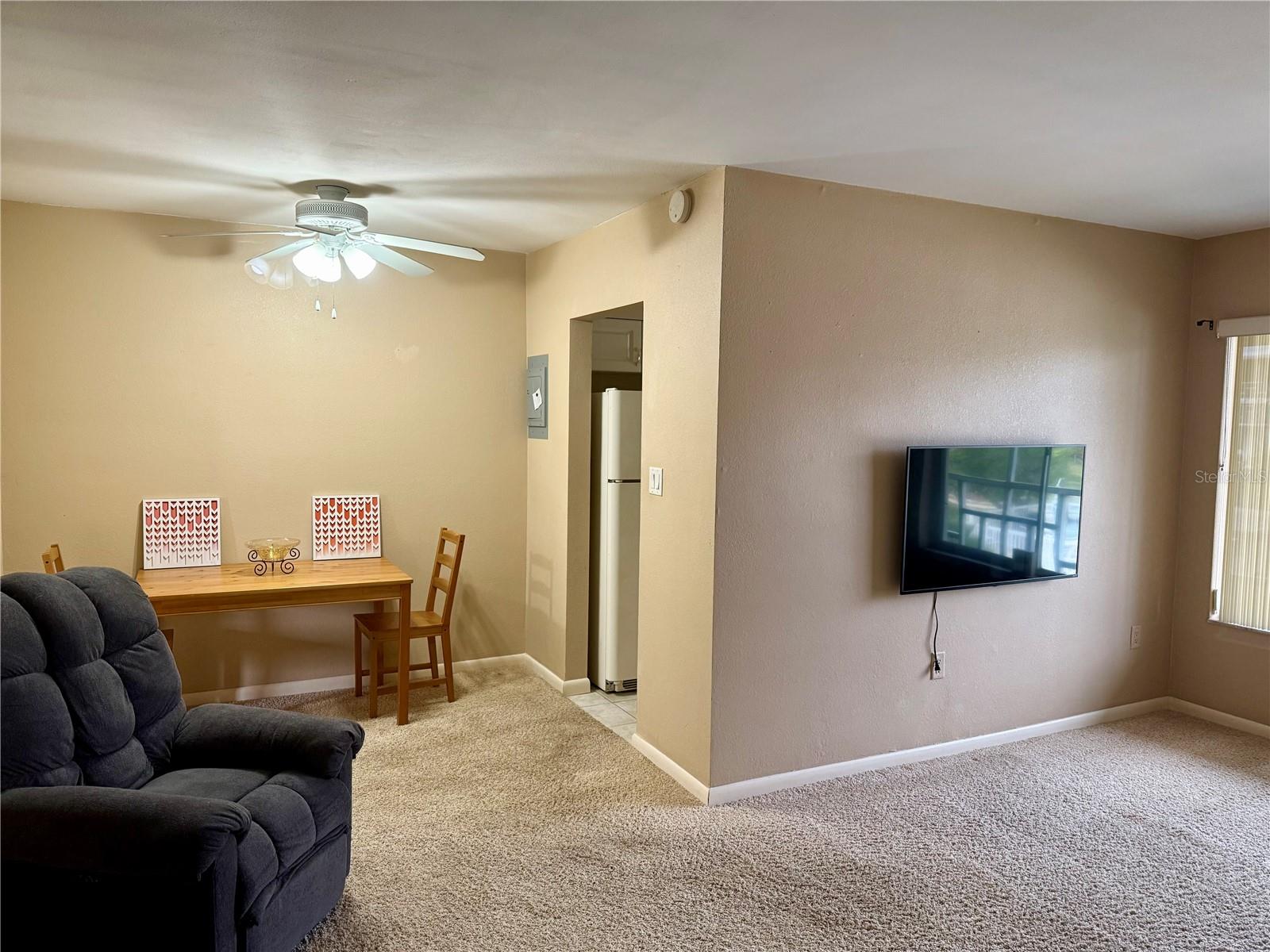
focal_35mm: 24
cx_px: 635
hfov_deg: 71.6
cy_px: 476
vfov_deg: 56.8
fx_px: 881
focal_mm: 6.76
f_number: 1.78
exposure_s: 1/60
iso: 250
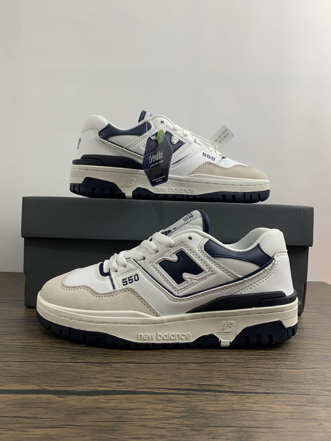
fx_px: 331
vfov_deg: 67.3
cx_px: 166
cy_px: 220
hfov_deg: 53.1
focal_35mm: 26
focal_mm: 4.25
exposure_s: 1/121
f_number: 1.8
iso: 50
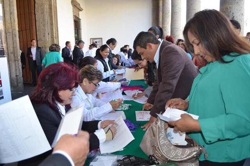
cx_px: 125
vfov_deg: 47.7
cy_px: 83
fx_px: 187
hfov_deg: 67.5
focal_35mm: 27
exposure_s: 1/125
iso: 360
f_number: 3.5
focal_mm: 18
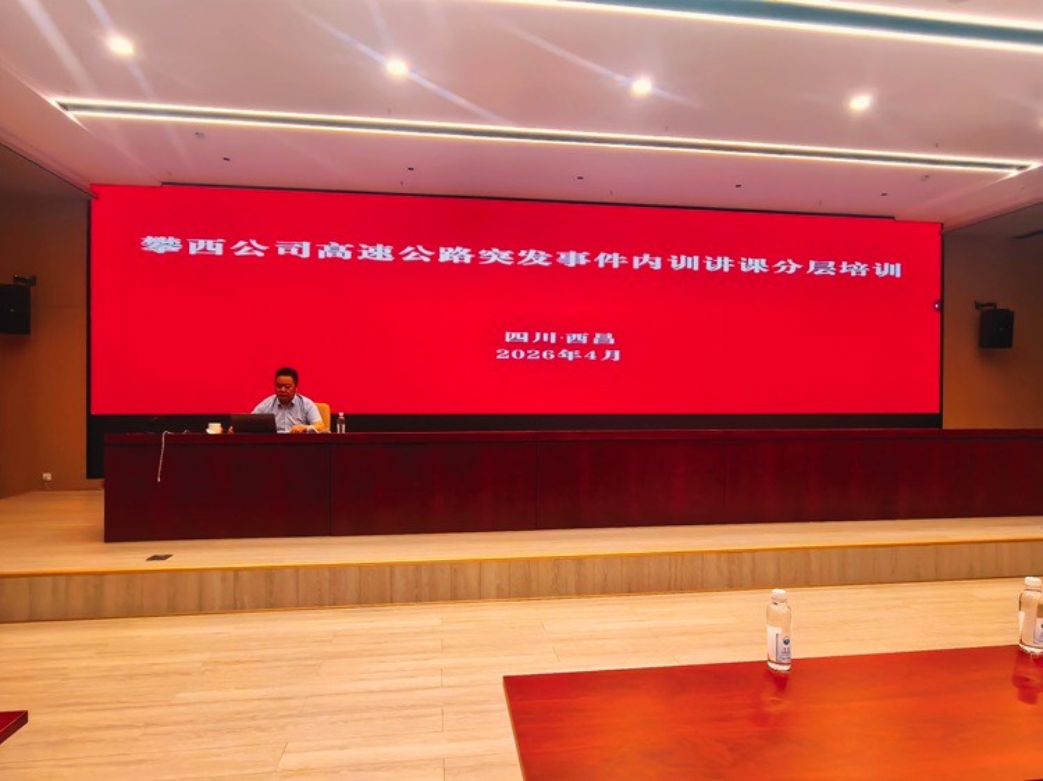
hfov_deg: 81.8
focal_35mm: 20
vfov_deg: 65.9
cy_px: 390
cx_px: 522
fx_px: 602
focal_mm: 1.95
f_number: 2.2
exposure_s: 1/60
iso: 250
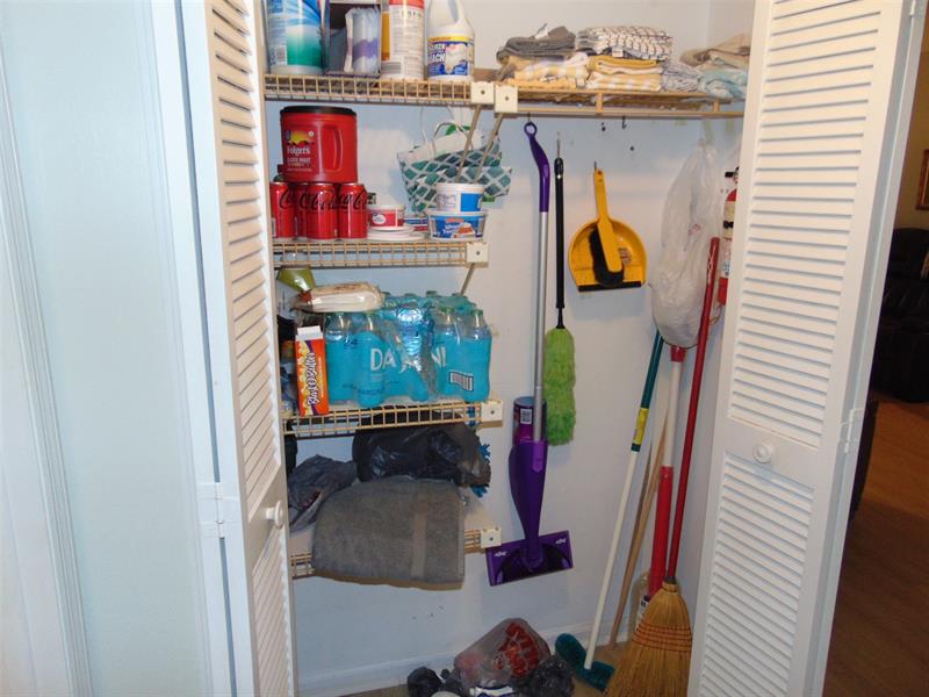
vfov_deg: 54.9
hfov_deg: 69.4
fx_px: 671
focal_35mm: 25
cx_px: 464
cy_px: 348
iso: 200
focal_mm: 4.5
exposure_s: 1/30
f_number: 3
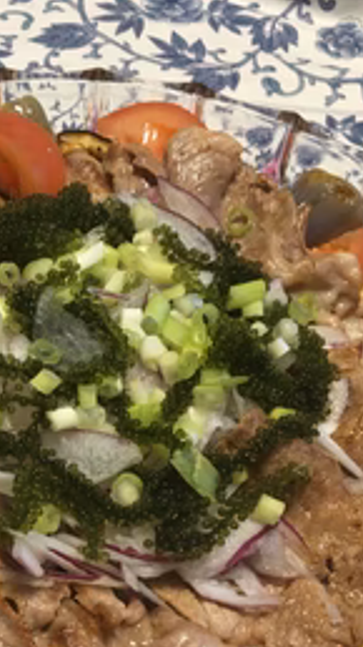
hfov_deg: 23.7
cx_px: 33
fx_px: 839
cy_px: 464
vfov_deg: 41.2
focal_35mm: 49
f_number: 2.2
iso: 100
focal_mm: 4.15
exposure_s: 1/30
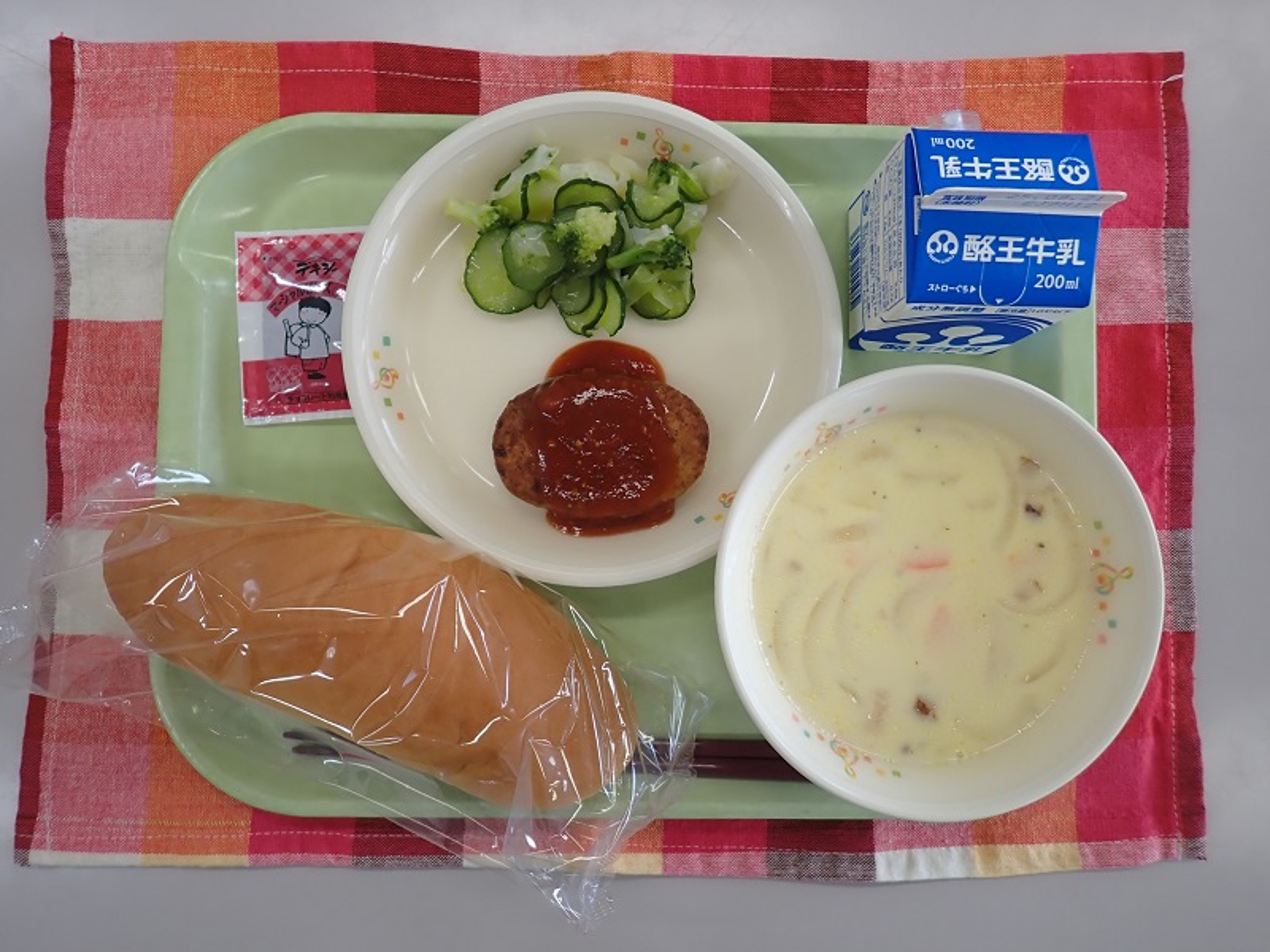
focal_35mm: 25
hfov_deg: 69.4
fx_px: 917
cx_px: 635
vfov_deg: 54.9
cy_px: 476
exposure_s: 1/125
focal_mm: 4.5
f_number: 2
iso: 100
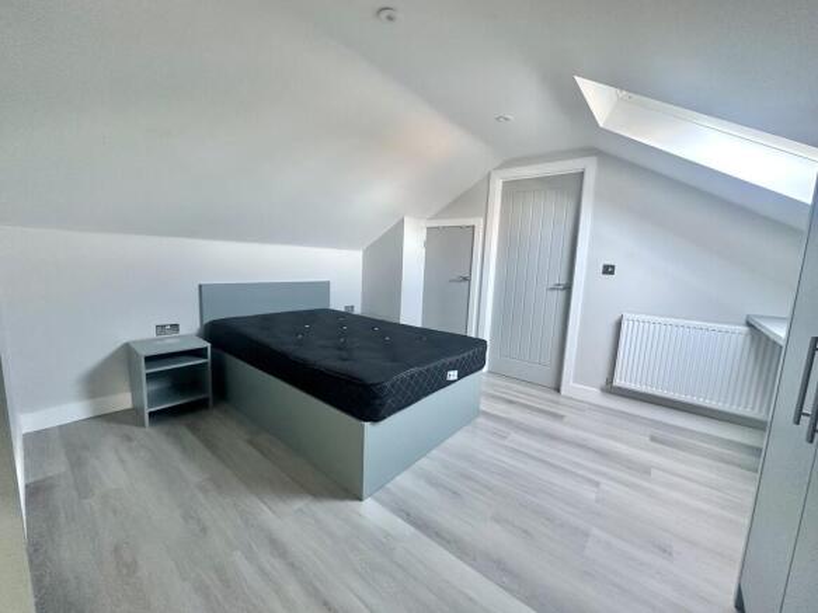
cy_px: 306
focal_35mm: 14
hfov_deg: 102.1
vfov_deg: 85.7
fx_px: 331
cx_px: 409
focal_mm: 2.22
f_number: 2.2
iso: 200
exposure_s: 1/50
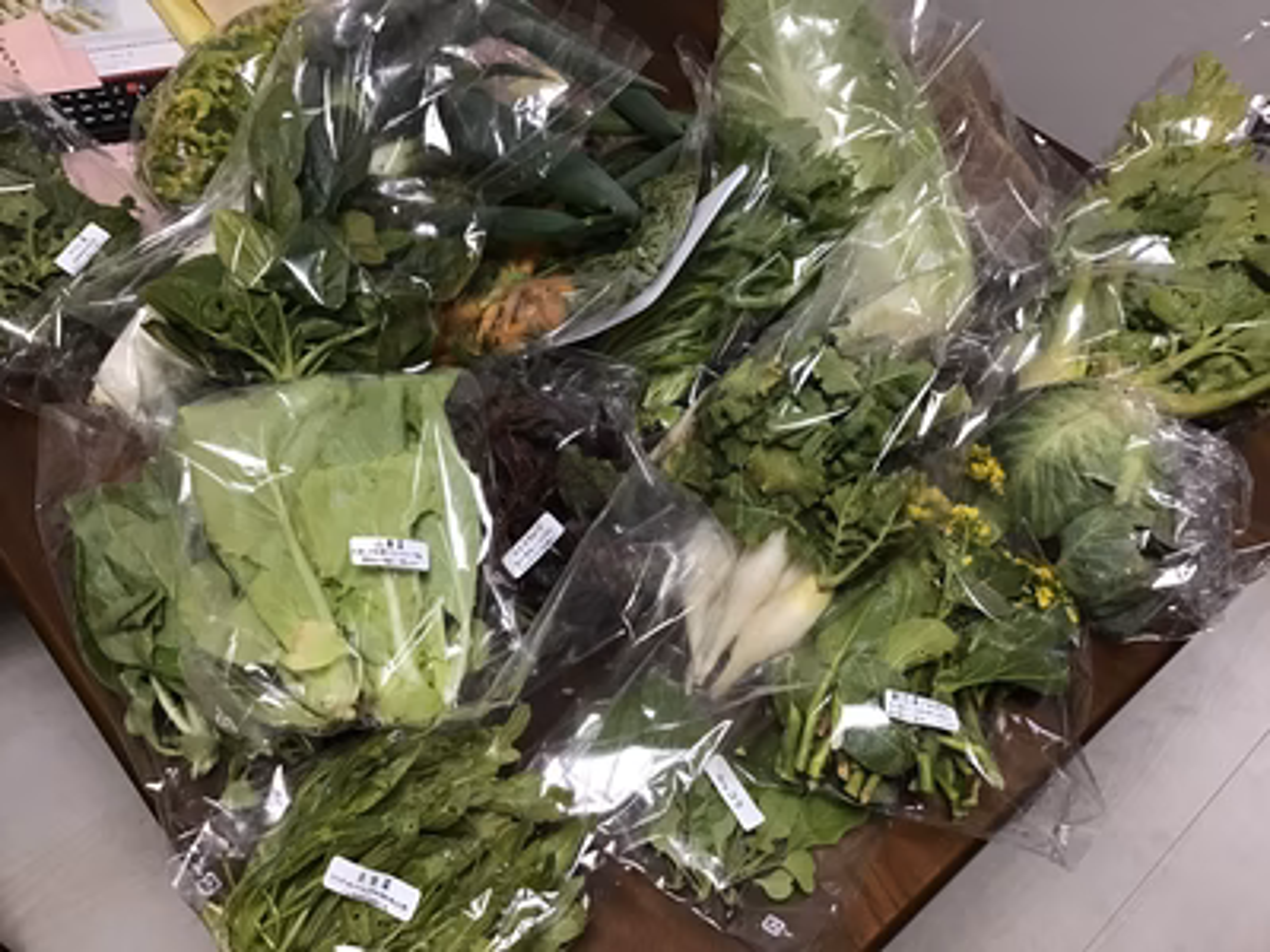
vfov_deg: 45.4
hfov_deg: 58.4
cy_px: 476
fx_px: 1137
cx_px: 635
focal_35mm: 31
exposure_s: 1/30
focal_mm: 3.3
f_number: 2.4
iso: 80
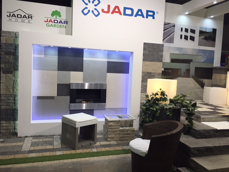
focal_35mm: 30
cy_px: 84
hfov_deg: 60.0
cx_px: 112
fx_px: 198
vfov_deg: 46.8
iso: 50
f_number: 2.2
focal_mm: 4.15
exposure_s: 1/100
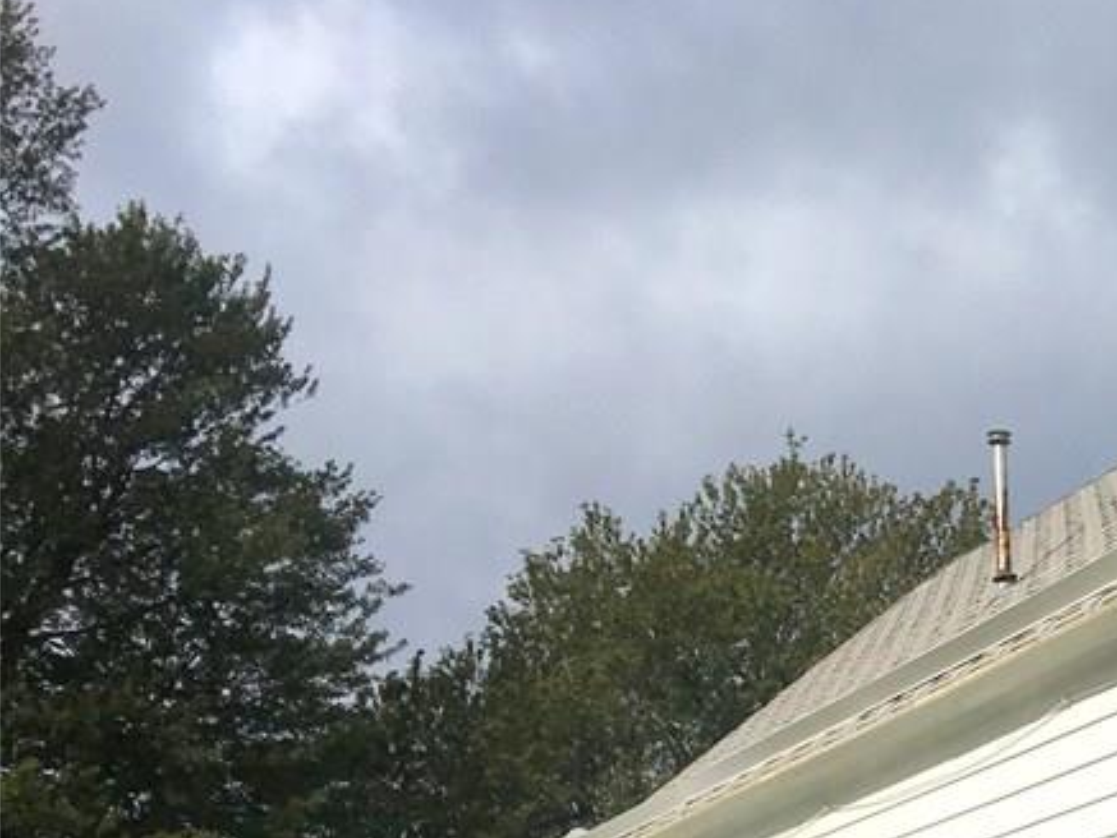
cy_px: 843
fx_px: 2195
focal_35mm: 68
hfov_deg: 25.8
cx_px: 1306
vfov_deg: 20.9
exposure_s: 1/4274
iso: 25
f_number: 2.2
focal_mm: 4.15
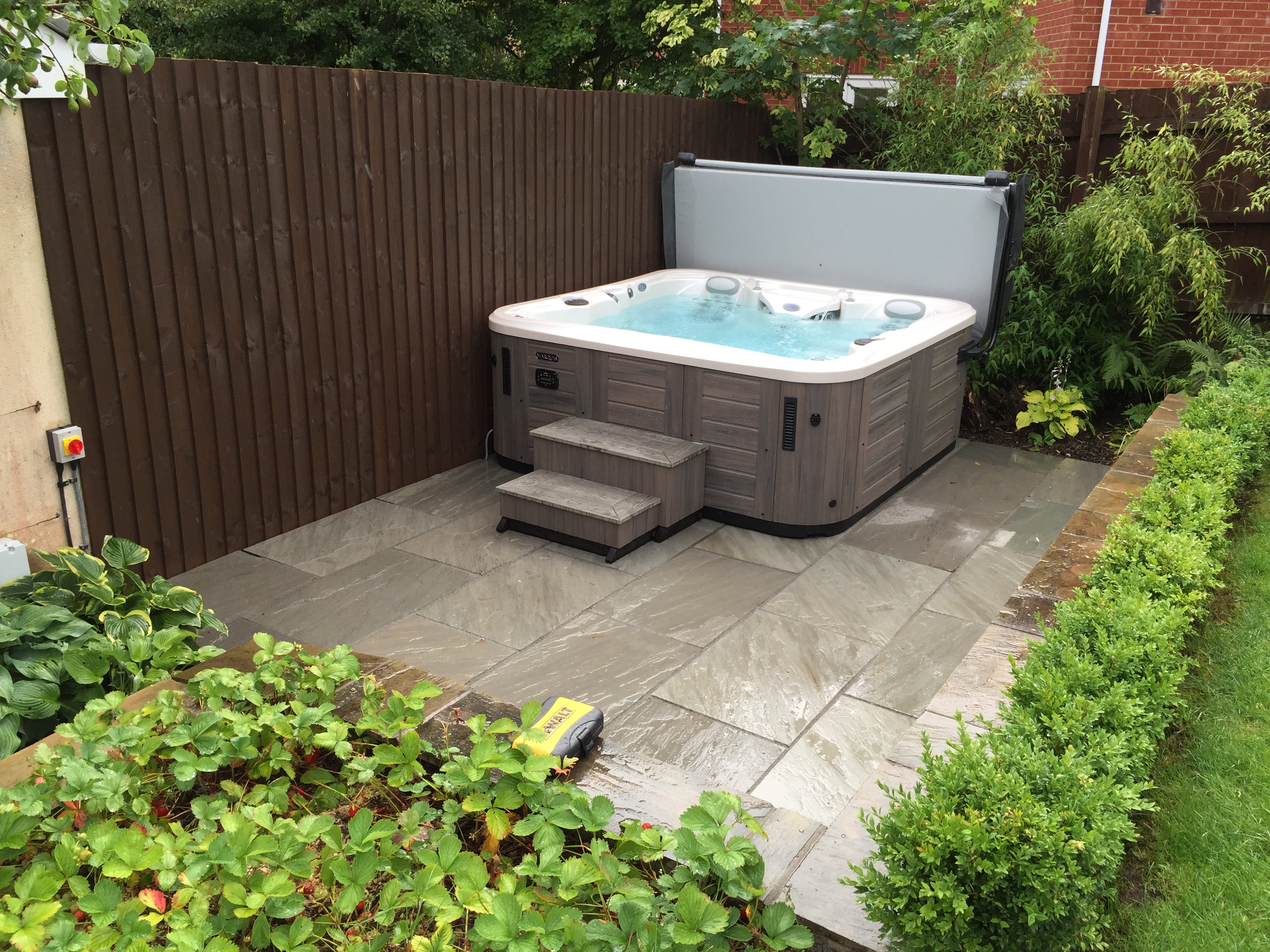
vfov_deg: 48.2
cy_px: 476
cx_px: 635
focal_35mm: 29
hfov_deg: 61.7
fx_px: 1064
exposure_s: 1/732
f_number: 2.2
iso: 32
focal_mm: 4.15
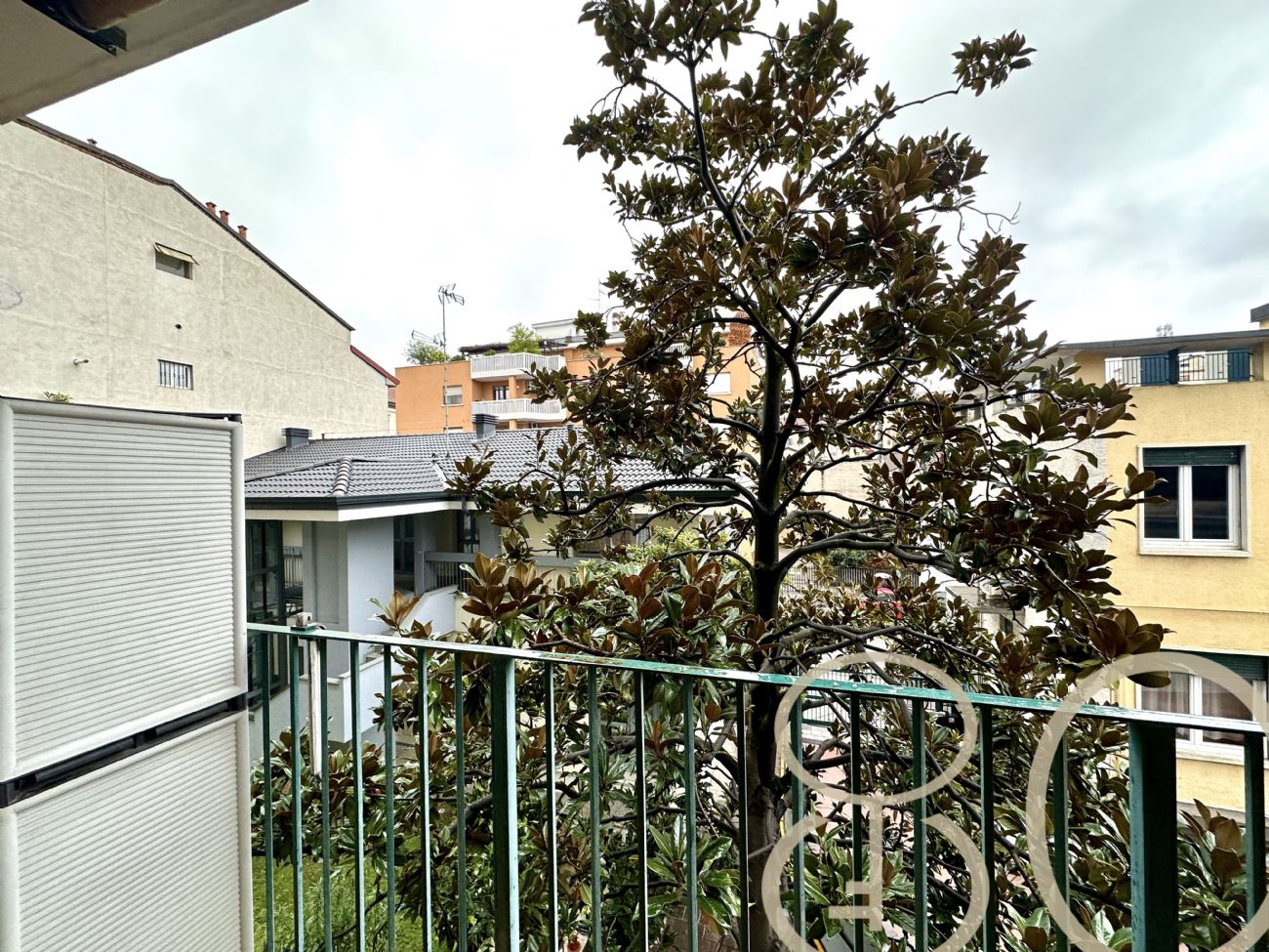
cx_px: 634
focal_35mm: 14
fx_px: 513
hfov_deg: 102.1
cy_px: 476
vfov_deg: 85.7
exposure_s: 1/99
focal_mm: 2.22
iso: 100
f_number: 2.2
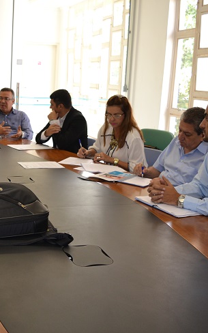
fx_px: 426
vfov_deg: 42.6
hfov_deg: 26.4
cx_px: 16
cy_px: 164
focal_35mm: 47
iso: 400
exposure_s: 1/80
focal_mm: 20
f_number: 4
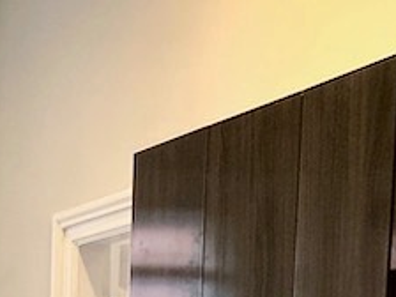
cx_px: -398
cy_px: 605
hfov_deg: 14.2
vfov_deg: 11.4
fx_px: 1327
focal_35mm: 116
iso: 100
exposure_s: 1/120
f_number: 1.8
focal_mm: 4.25
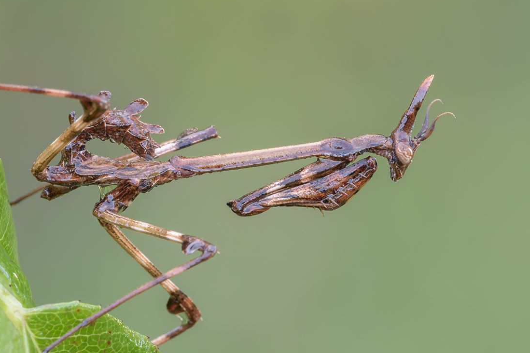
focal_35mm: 246
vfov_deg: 5.6
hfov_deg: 8.4
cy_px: 212
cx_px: 189
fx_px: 3621
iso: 250
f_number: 18
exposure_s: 1/3
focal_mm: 180
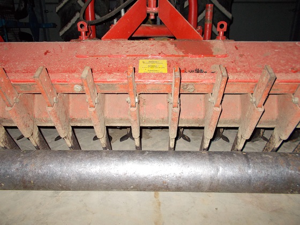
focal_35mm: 26
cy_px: 112
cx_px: 150
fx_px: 225
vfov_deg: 53.1
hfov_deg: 67.3
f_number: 3.2
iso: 200
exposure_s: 1/25
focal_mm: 4.6
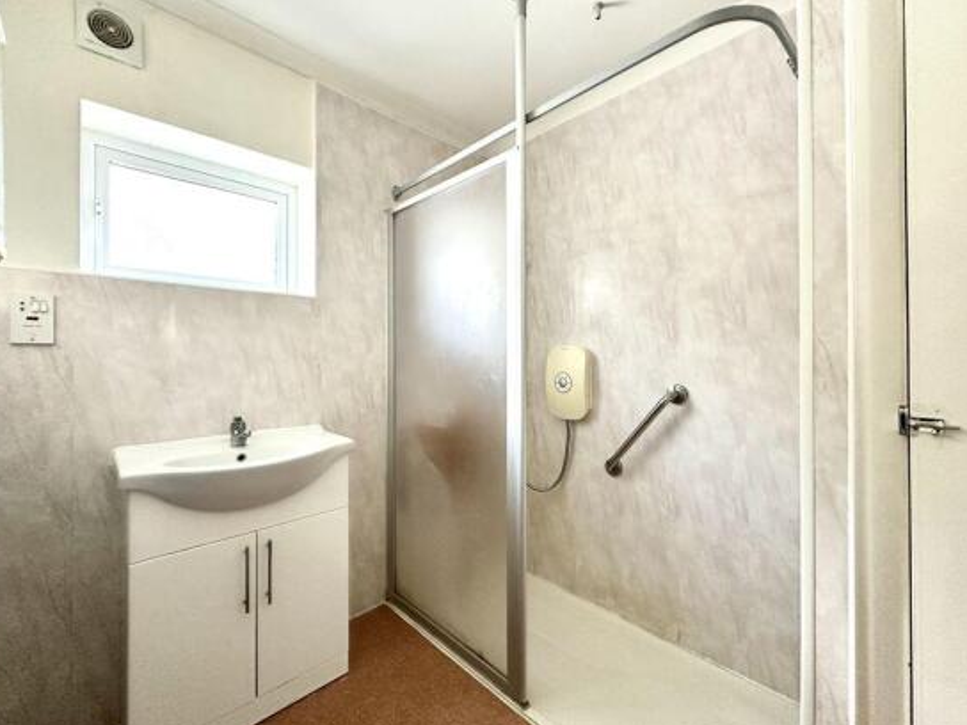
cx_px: 497
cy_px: 356
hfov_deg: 98.1
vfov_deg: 81.7
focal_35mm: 15
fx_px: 419
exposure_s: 1/60
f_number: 2.2
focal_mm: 2.22
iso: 320
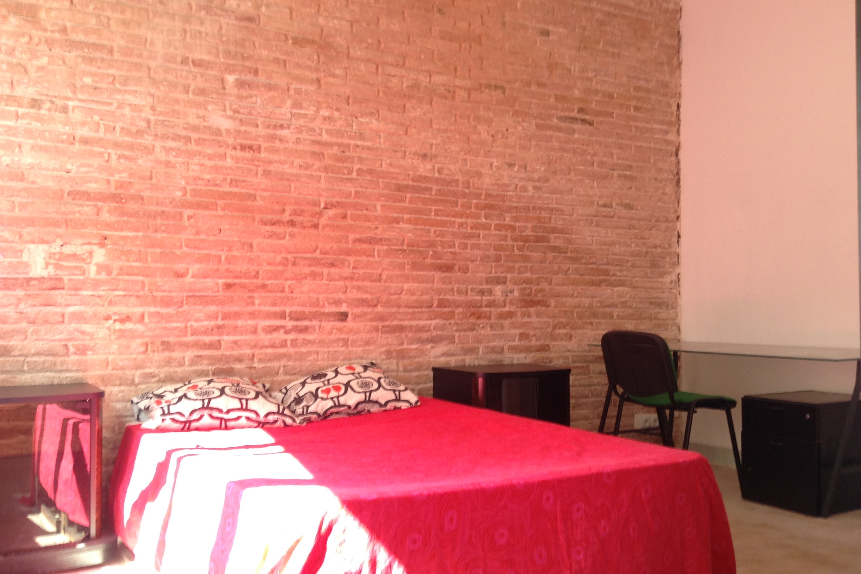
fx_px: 861
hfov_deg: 53.1
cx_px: 441
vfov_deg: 36.9
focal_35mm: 36
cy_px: 285
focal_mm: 3.3
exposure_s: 1/24
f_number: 2.4
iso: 32
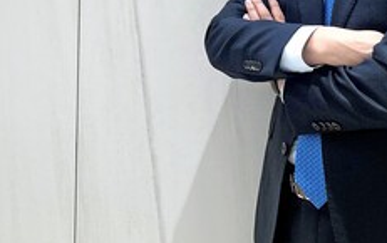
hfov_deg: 30.4
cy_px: -111
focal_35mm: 66
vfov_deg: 17.9
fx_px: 697
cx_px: 84
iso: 64
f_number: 1.78
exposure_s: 1/120
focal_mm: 6.86
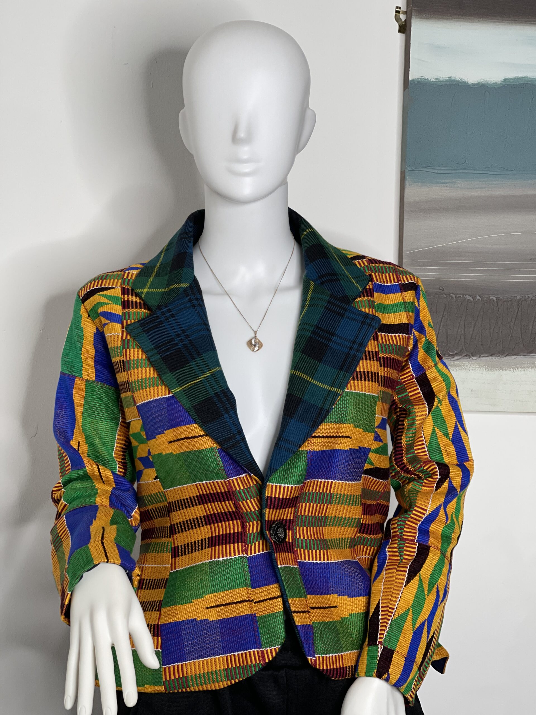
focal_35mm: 64
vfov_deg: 30.3
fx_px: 1321
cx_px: 268
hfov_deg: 22.9
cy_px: 358
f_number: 2.2
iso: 100
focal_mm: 7.5
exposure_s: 1/100
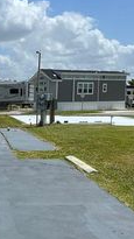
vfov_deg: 30.0
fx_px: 437
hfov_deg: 16.8
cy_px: 182
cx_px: -20
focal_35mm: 69
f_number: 1.5
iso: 50
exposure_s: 1/8696
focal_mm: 5.7
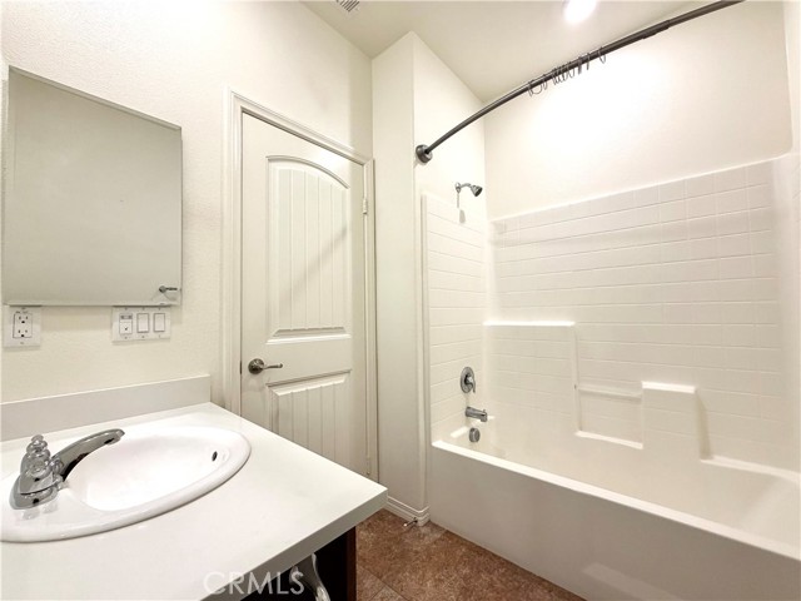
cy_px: 300
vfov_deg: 85.7
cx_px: 400
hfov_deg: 102.1
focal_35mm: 14
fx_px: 324
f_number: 2.2
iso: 250
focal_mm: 2.22
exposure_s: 1/120
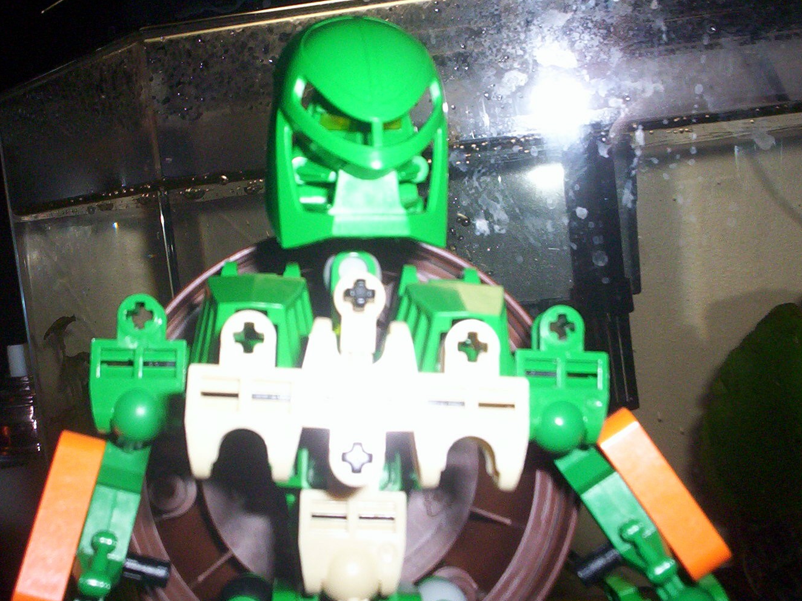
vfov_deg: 30.9
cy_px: 284
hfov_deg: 40.4
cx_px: 353
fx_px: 1089
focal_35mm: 47
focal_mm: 4.99
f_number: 4.5
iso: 140
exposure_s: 1/60
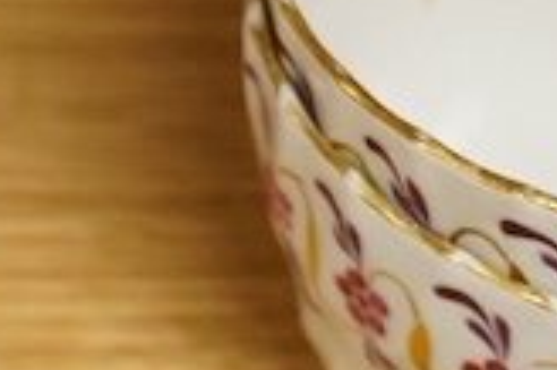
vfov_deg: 4.3
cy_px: 1141
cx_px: -1180
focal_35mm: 309
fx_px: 4776
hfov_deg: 6.1
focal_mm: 30
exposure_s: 1/160
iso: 2500
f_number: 8
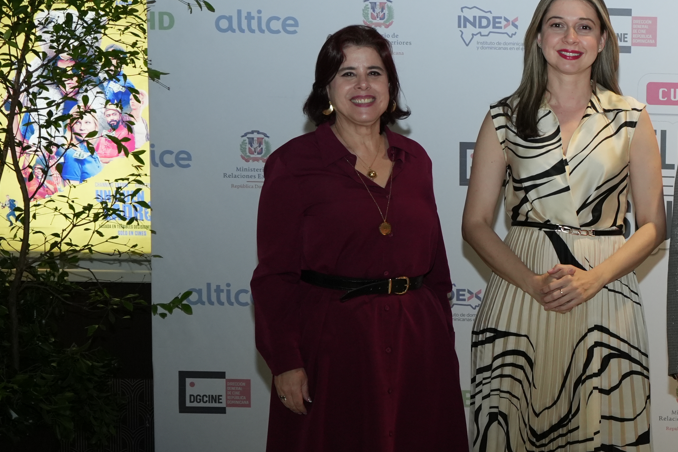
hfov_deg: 24.9
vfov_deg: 17.9
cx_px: 741
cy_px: 303
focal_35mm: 76
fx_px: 1431
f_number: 5
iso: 1600
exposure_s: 1/60
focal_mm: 31
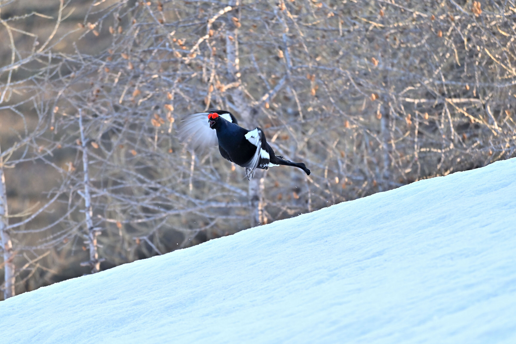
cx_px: 258
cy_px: 172
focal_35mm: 600
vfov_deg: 2.3
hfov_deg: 3.4
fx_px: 8594
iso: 1250
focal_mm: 600
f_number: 6.3
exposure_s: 1/320
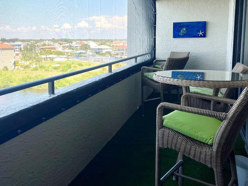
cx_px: 104
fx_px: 265
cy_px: 71
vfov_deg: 38.4
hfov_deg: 49.9
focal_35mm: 37
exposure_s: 1/687
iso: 50
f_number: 1.5
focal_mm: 5.7
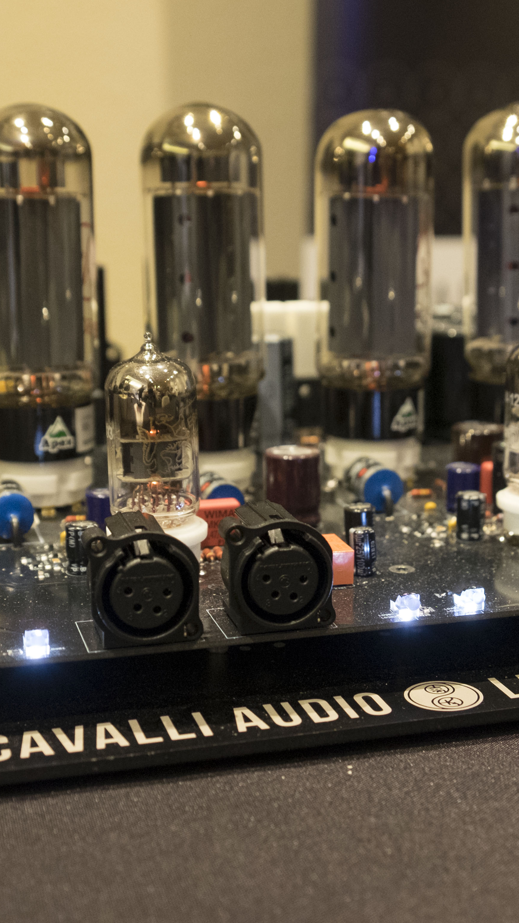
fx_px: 1296
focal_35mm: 53
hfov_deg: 22.6
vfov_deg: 39.2
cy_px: 448
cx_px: 278
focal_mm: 21.6
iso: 3200
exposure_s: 1/25
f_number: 4.5
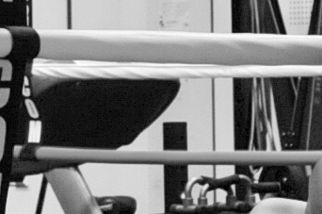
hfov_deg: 6.3
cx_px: 12
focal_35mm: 329
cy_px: -38
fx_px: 2940
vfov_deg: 4.2
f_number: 4
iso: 1250
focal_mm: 35
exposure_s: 1/250
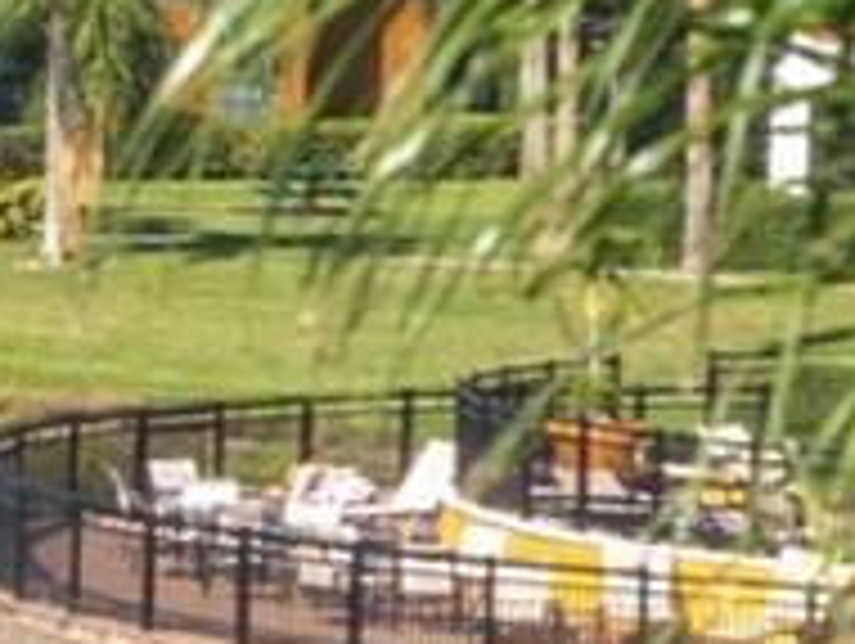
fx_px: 9991
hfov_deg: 4.7
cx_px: -1539
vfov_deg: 3.7
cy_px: 230
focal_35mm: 404
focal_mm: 50
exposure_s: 1/400
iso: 125
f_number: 4
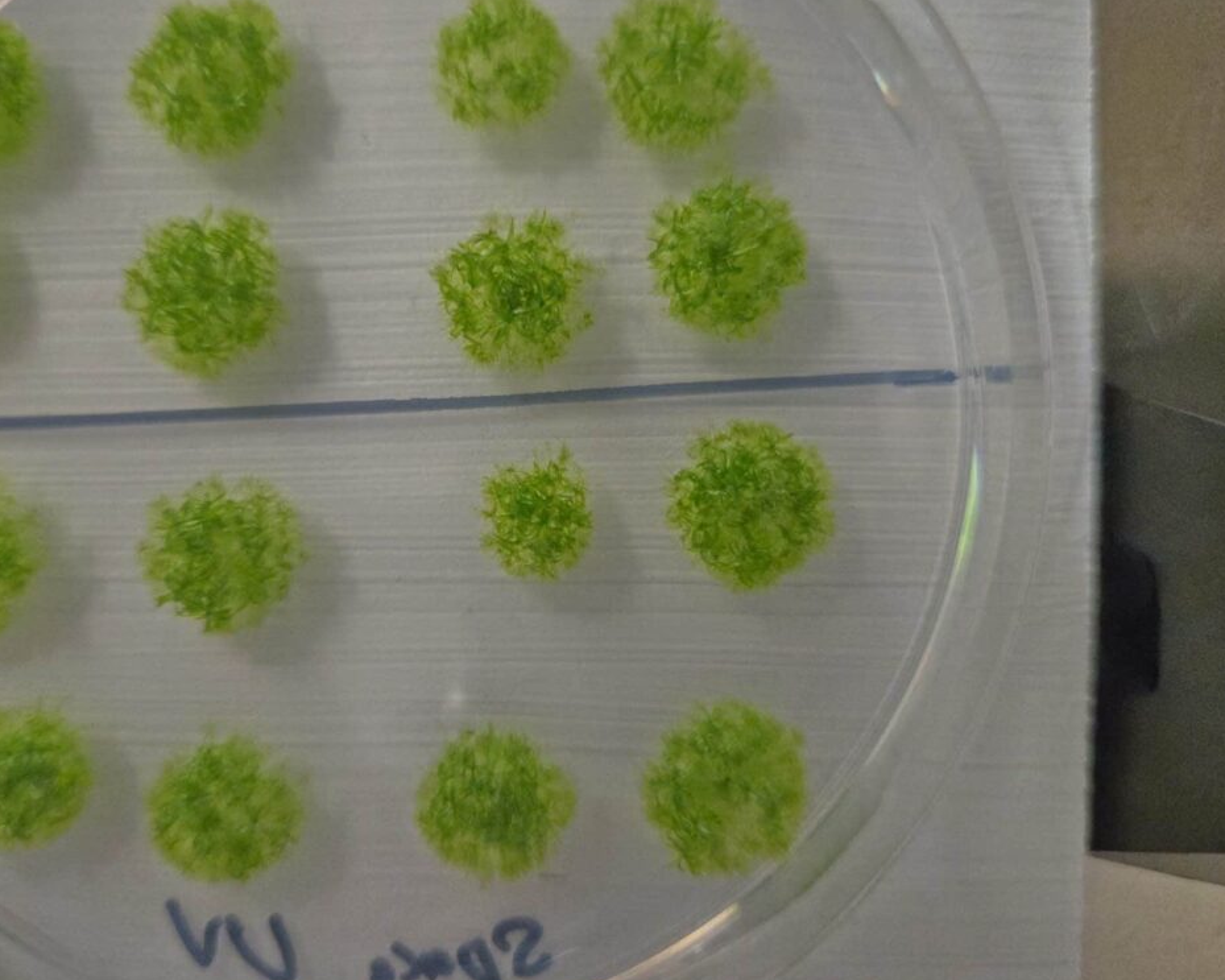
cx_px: 554
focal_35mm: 29
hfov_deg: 60.3
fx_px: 1051
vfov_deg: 49.9
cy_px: 430
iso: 1000
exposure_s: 1/25
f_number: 1.8
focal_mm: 5.4
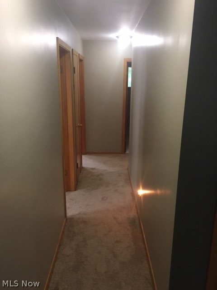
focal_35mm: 29
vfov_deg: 61.7
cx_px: 108
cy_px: 145
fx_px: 242
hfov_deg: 48.2
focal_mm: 4.15
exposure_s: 1/30
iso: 160
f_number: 2.2
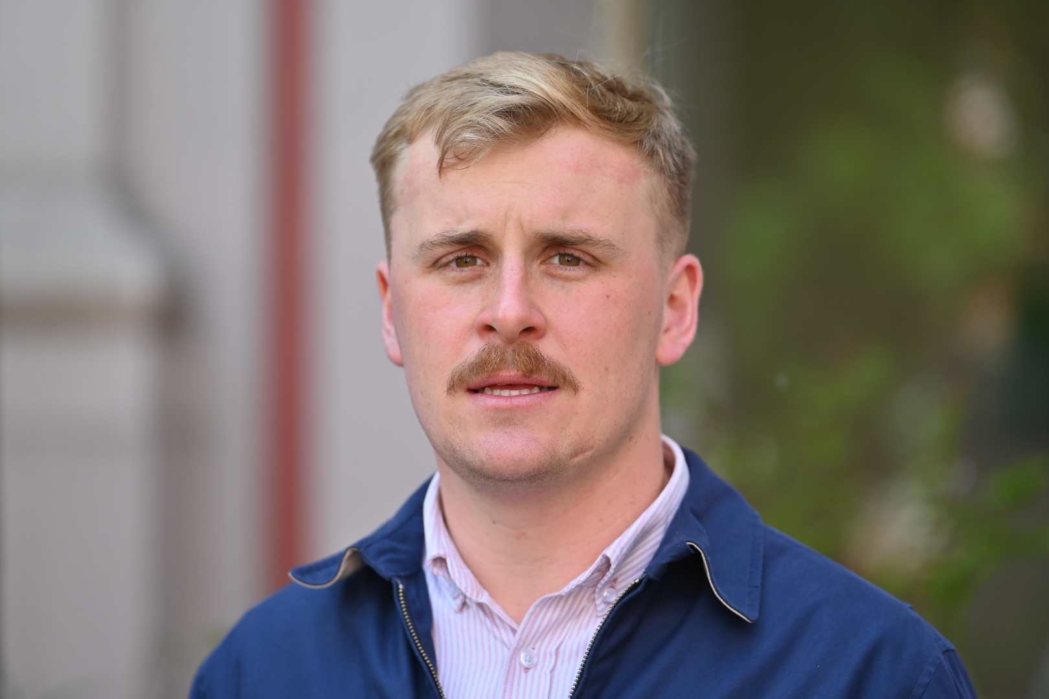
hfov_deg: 15.2
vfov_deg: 10.2
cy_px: 350
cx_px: 524
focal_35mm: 135
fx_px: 3933
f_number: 3.2
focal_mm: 135
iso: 100
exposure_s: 1/400
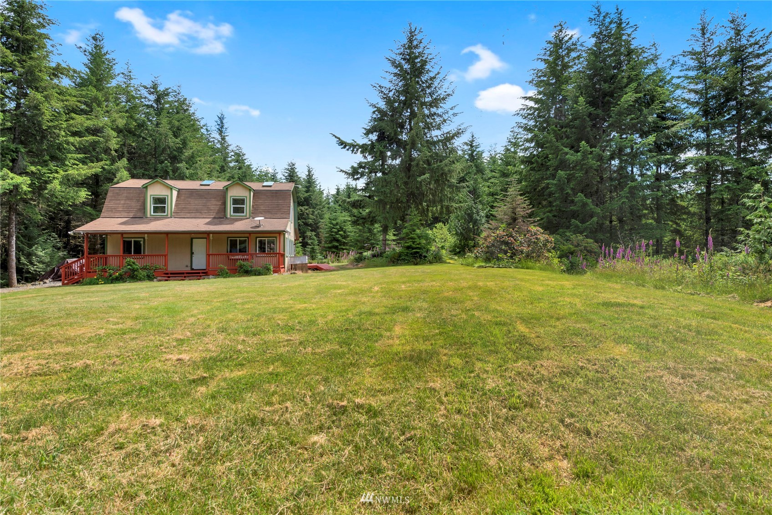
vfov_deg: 70.5
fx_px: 365
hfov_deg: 93.3
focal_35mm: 17
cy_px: 258
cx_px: 386
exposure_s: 1/400
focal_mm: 17
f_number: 10
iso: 200
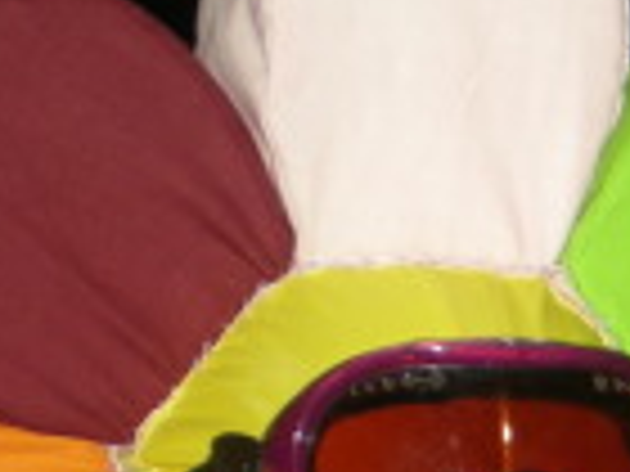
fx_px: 2366
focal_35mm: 130
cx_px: 909
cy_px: 701
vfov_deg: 11.0
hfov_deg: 14.3
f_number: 3.1
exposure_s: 1/60
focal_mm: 6.3
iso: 50
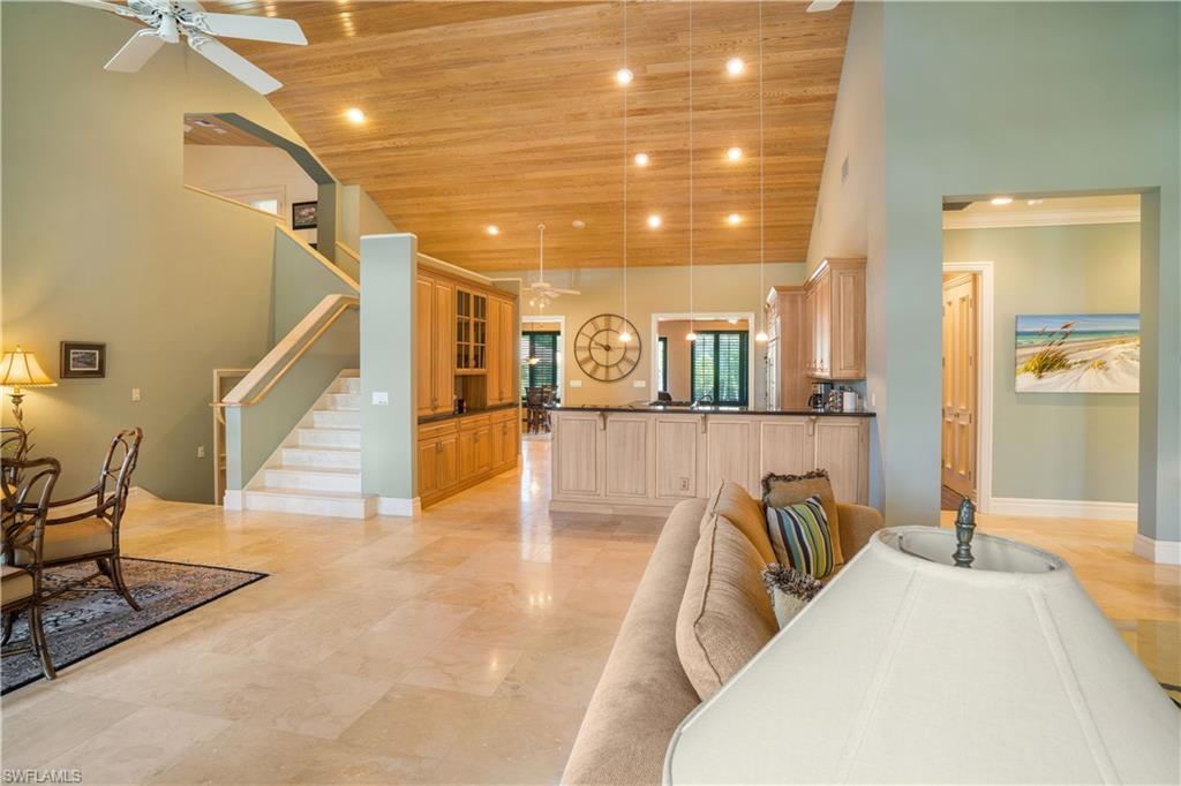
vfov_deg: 67.3
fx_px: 590
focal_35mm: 18
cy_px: 393
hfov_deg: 90.0
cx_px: 590
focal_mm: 18
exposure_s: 1.6
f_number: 9
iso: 100
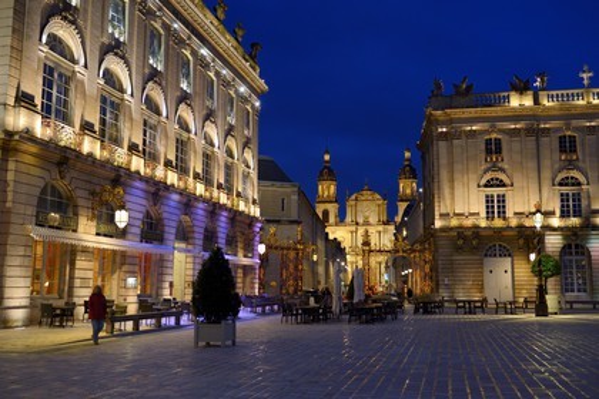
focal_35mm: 35
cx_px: 300
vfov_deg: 37.9
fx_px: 582
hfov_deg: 54.4
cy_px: 200
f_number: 4
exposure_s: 1/30
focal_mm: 35
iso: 1600
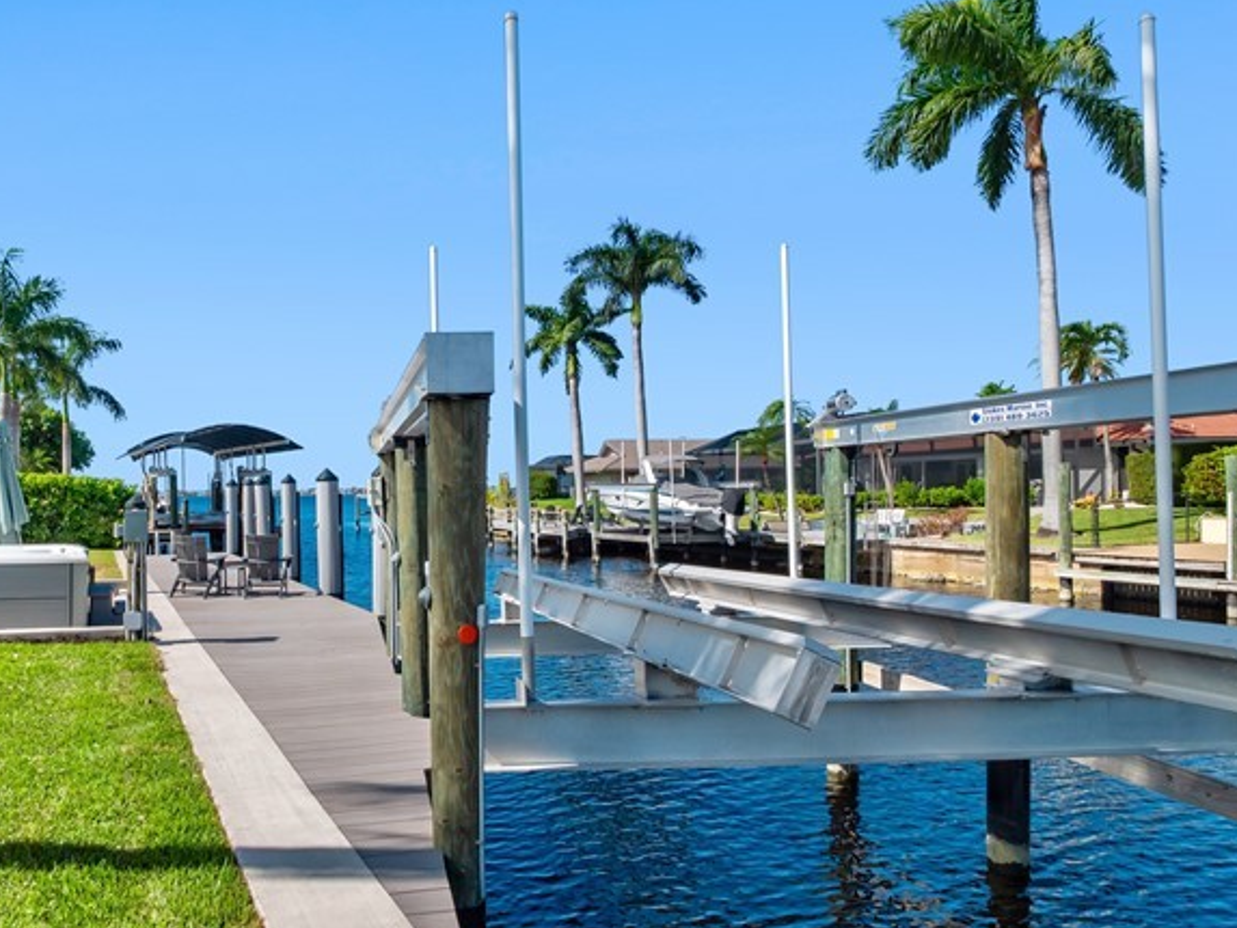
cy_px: 514
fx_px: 894
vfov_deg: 54.8
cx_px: 386
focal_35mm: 25
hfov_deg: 67.0
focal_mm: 7
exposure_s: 1/640
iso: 200
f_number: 7.1
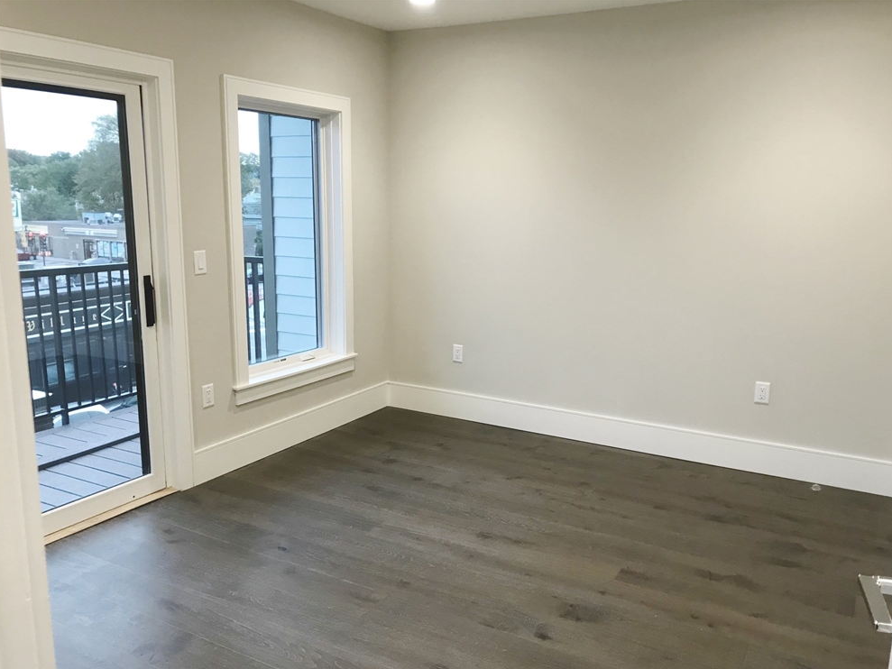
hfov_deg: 61.7
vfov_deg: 48.2
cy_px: 344
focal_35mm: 29
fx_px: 747
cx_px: 451
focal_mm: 3.99
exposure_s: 1/24
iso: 40
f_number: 1.8
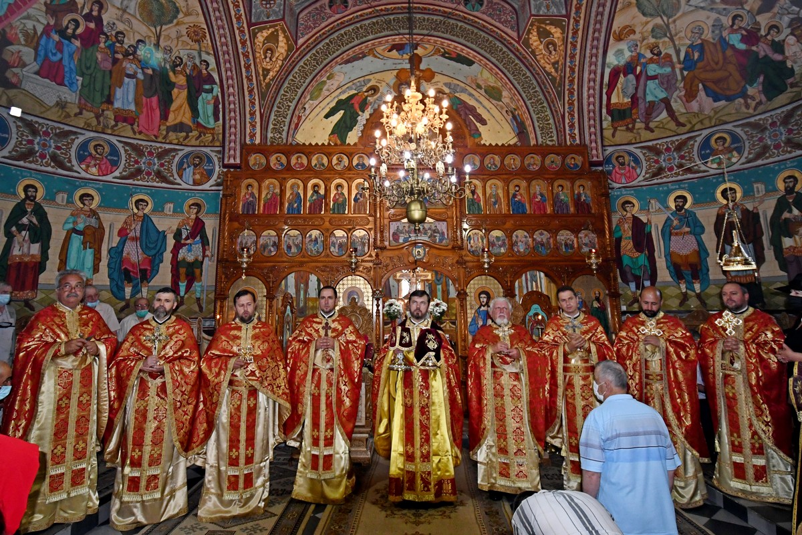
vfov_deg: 77.3
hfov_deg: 100.4
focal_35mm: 15
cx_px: 401
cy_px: 268
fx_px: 334
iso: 1600
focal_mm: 10
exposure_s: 1/160
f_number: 4.5
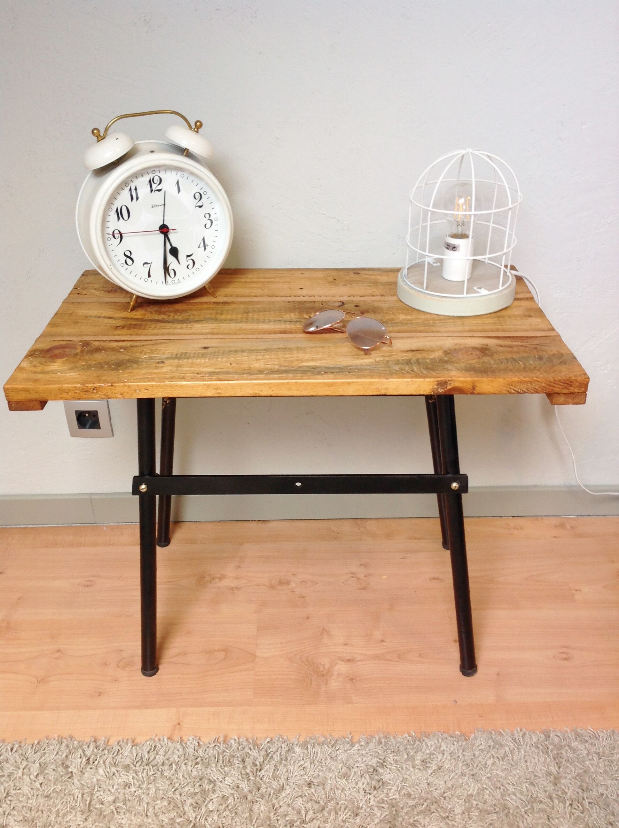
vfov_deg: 52.7
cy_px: 414
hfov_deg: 40.6
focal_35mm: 35
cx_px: 310
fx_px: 837
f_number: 2.4
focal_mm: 4.28
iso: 64
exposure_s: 1/15
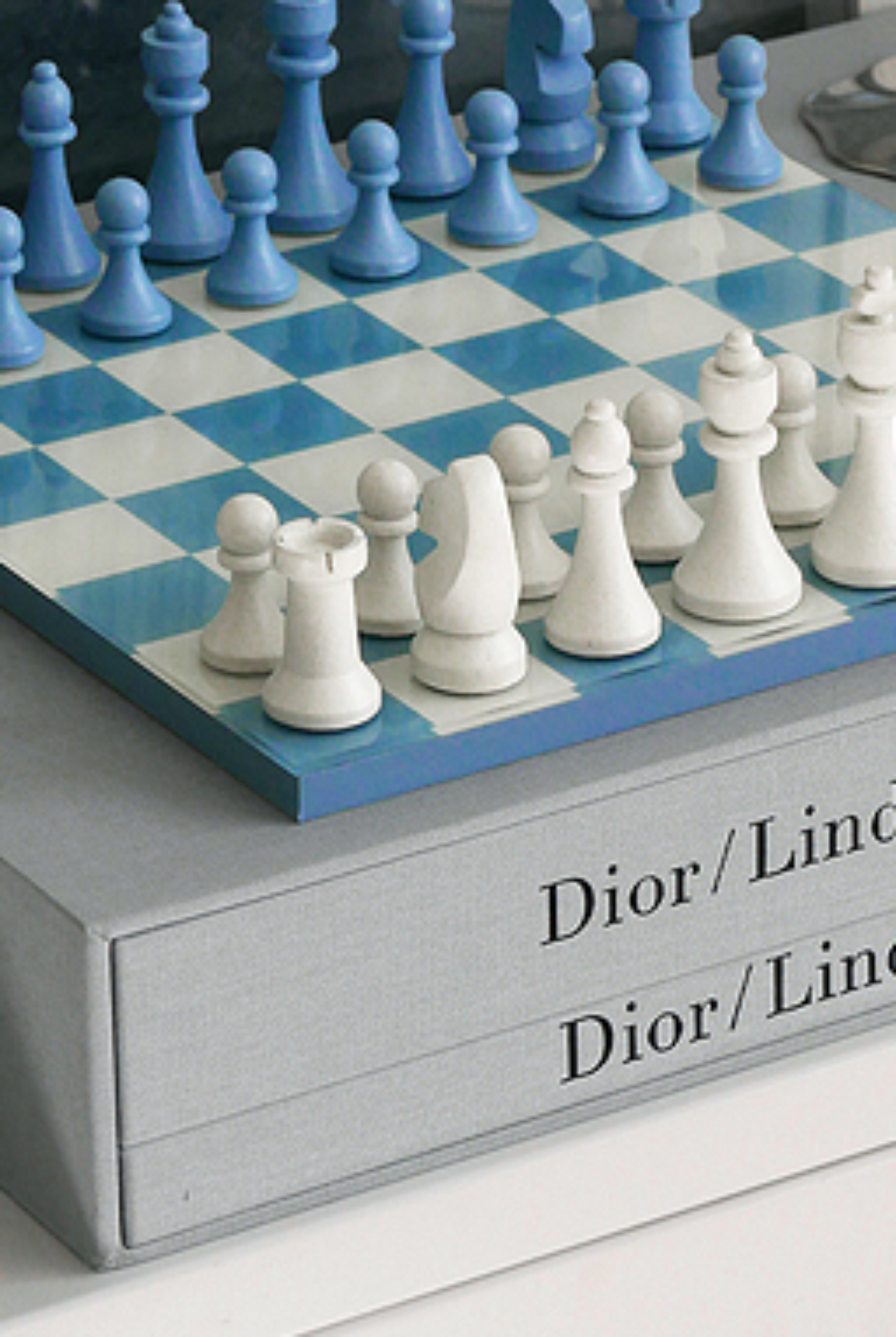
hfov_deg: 6.8
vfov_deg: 10.2
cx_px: 514
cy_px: 369
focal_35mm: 202
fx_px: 7514
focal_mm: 34
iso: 200
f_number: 5.6
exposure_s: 1/200
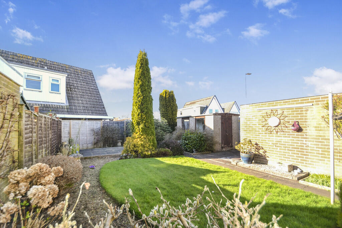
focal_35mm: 15
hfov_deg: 100.4
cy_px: 114
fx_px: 143
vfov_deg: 77.3
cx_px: 171
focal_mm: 10
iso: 125
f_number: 4
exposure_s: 1/125
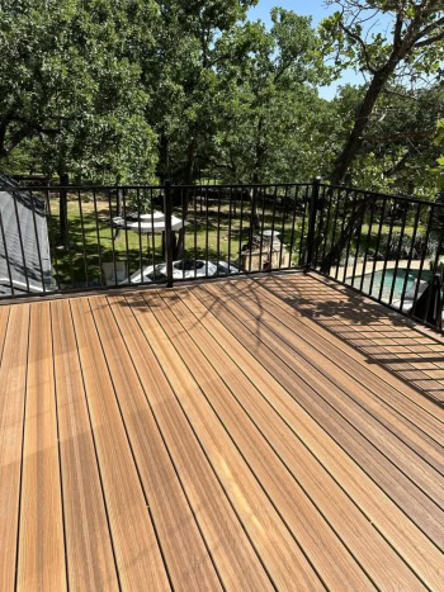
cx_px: 222
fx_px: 411
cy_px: 296
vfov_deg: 71.6
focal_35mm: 24
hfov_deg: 56.8
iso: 80
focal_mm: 6.9
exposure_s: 1/2410
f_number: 1.8
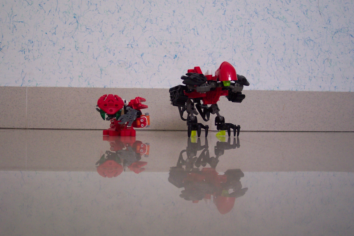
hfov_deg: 50.7
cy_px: 118
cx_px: 177
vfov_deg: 35.1
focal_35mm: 38
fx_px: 374
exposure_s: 1/15
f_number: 2.8
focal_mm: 8
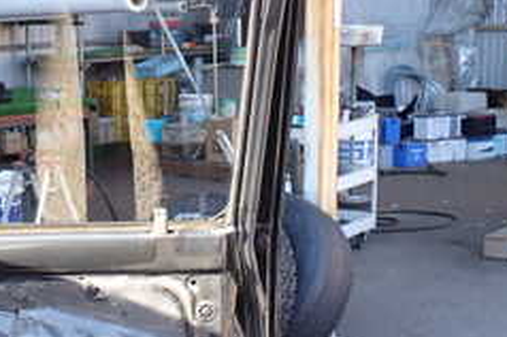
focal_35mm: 84
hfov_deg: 23.1
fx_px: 1181
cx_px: -17
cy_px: 254
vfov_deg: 16.1
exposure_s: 1/125
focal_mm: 5.79
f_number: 2.4
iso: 100
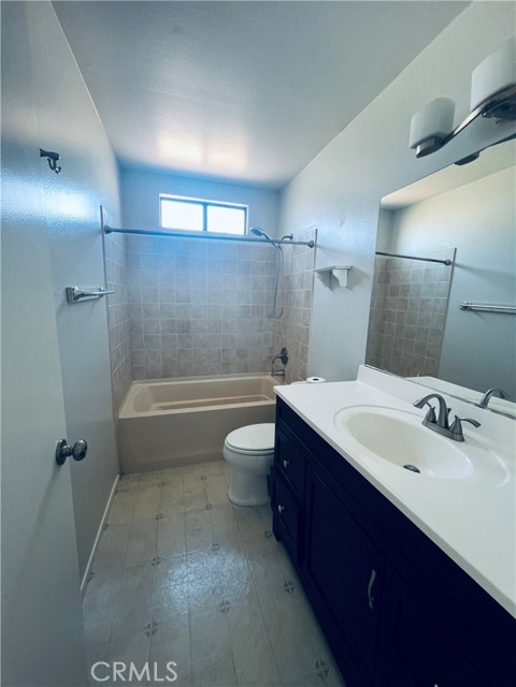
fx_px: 258
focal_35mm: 13
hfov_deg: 89.9
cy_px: 344
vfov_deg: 106.2
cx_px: 258
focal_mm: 1.57
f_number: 1.8
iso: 200
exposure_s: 1/60
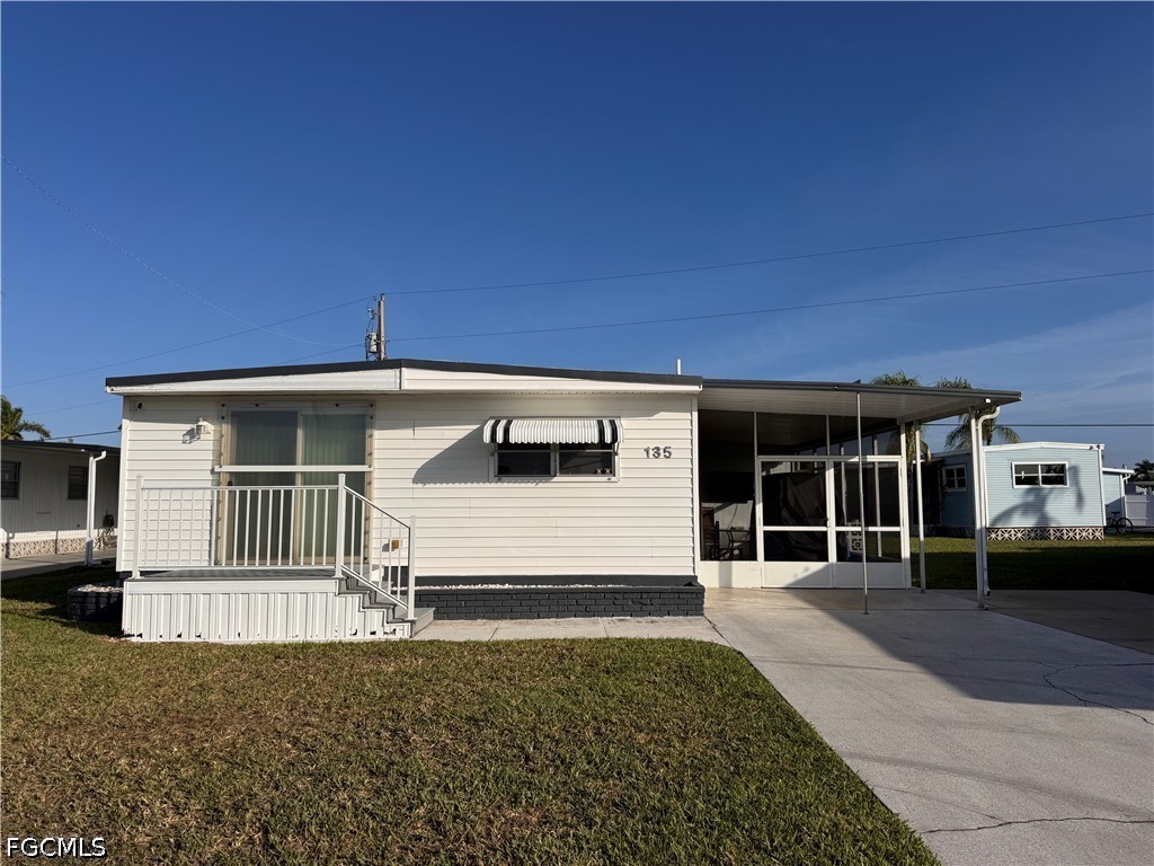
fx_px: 800
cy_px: 433
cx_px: 577
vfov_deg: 56.8
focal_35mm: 24
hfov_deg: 71.6
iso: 80
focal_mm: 6.76
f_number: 1.78
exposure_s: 1/9009
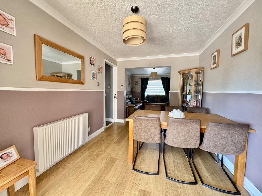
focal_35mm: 14
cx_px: 131
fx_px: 106
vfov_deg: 85.7
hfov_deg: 102.1
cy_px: 98
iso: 400
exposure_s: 1/60
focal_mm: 2.22
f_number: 2.2
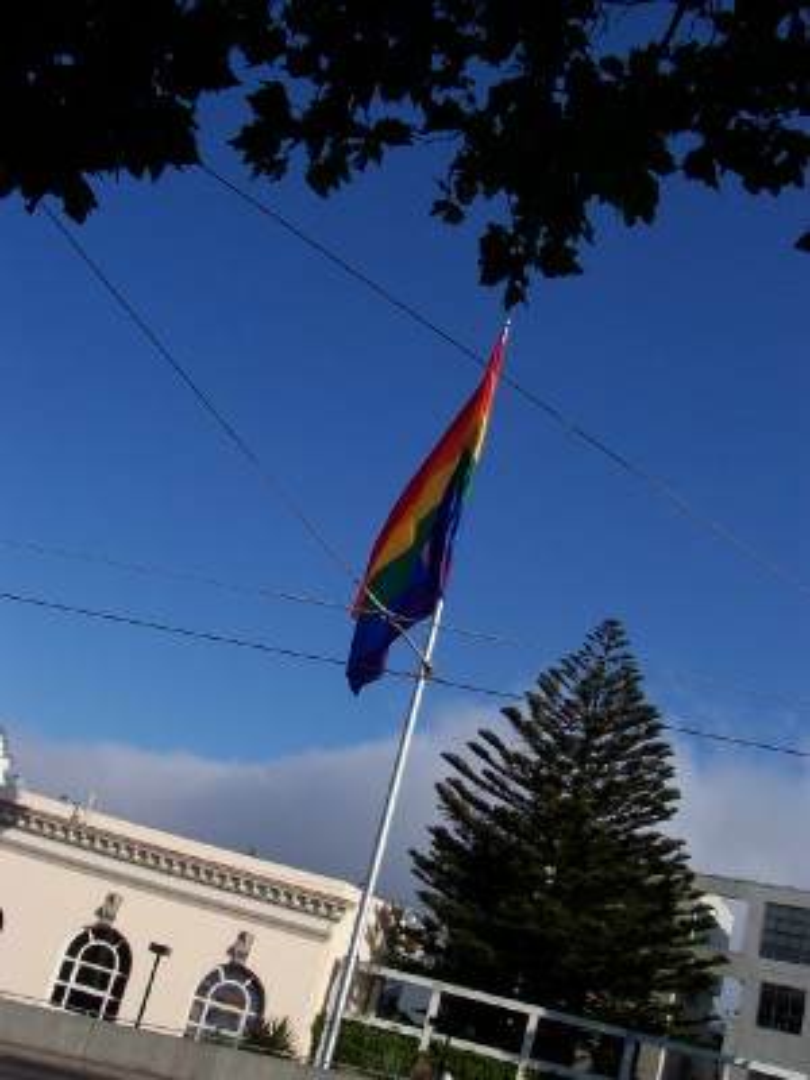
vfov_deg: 50.1
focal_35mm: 37
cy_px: 540
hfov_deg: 38.7
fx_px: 1154
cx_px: 405
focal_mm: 5.6
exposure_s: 1/1000
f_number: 5.6
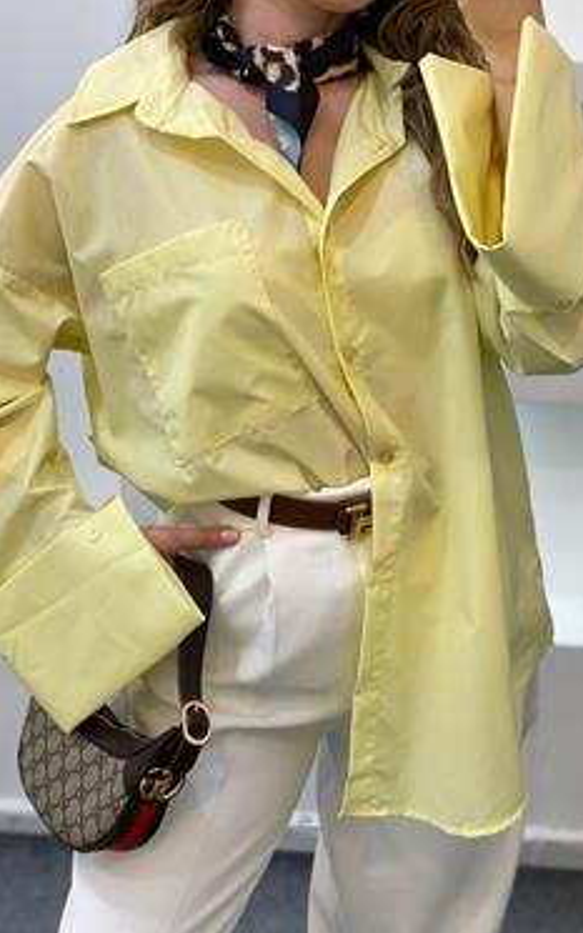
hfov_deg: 21.3
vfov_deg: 33.5
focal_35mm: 61
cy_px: 429
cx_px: 263
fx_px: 1551
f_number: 2
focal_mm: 6
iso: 80
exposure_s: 1/100
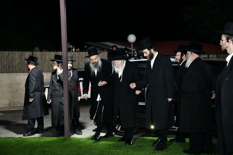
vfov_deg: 20.0
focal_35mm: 68
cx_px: 116
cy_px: 78
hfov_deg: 29.7
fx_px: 440
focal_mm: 68
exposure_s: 1/100
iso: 1600
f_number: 5.6
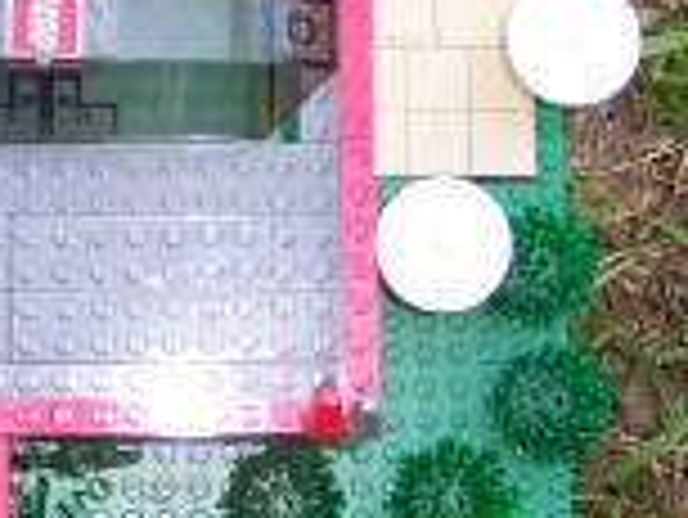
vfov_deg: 11.1
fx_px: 2645
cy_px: 52
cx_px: 9
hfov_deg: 14.6
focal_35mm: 133
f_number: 3.4
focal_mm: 10.7
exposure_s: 1/180
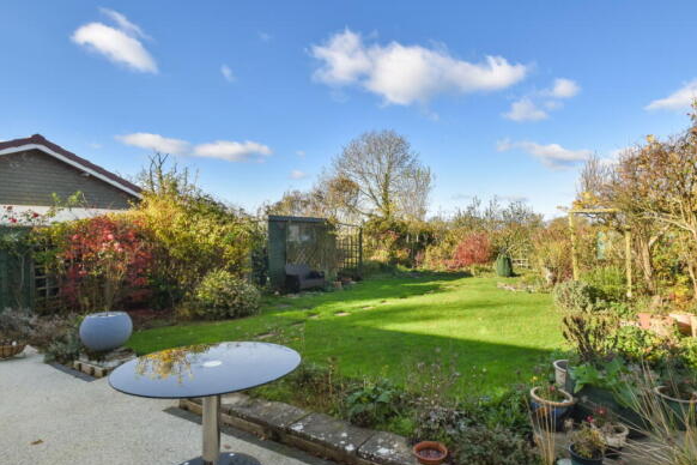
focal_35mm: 19
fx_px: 359
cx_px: 391
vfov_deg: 65.7
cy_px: 243
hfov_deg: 87.8
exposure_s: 1/250
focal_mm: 11
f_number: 8
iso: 200
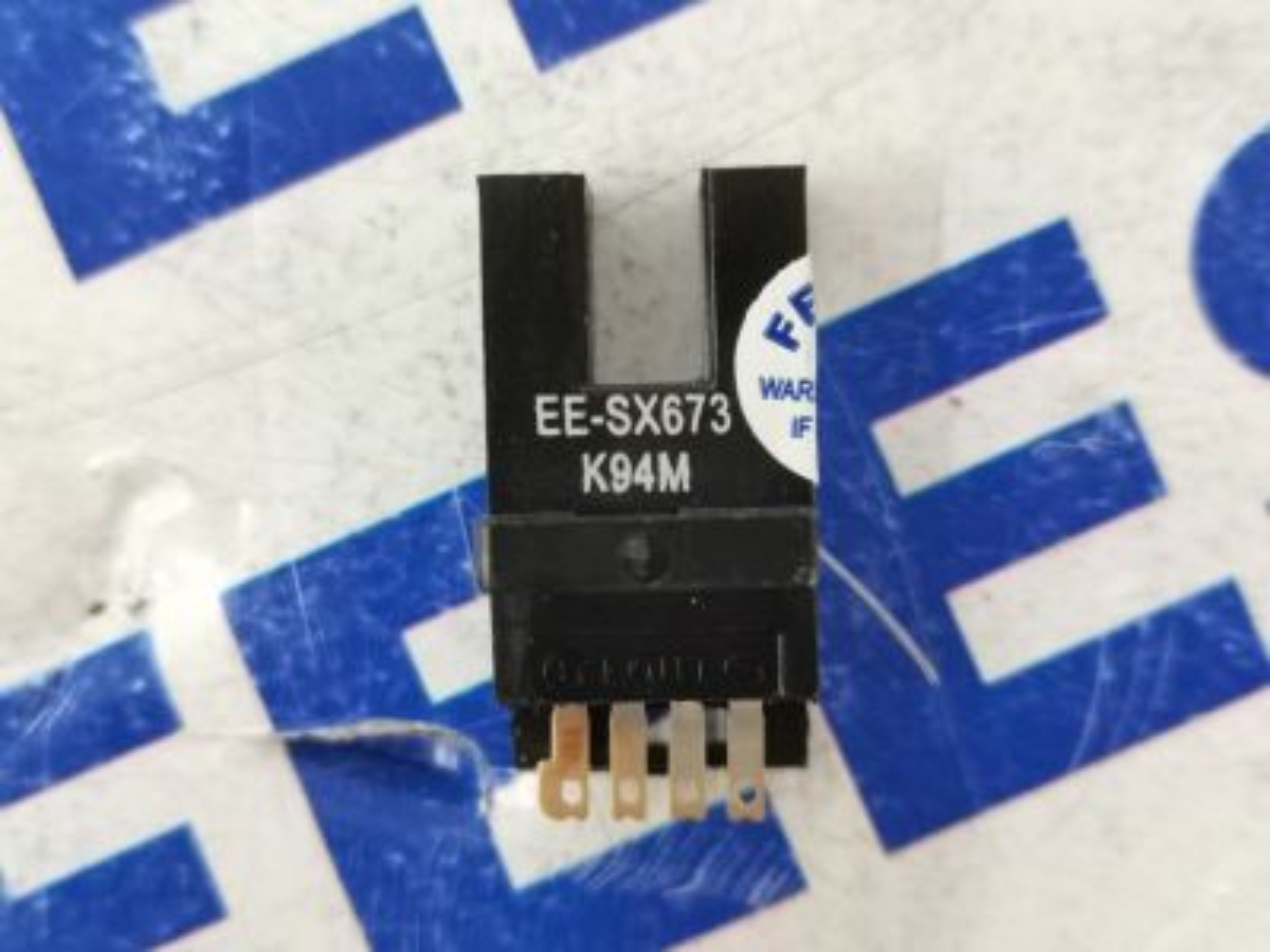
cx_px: 635
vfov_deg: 28.0
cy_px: 476
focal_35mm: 52
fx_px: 1908
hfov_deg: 36.8
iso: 800
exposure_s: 1/18
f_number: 1.8
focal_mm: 5.58
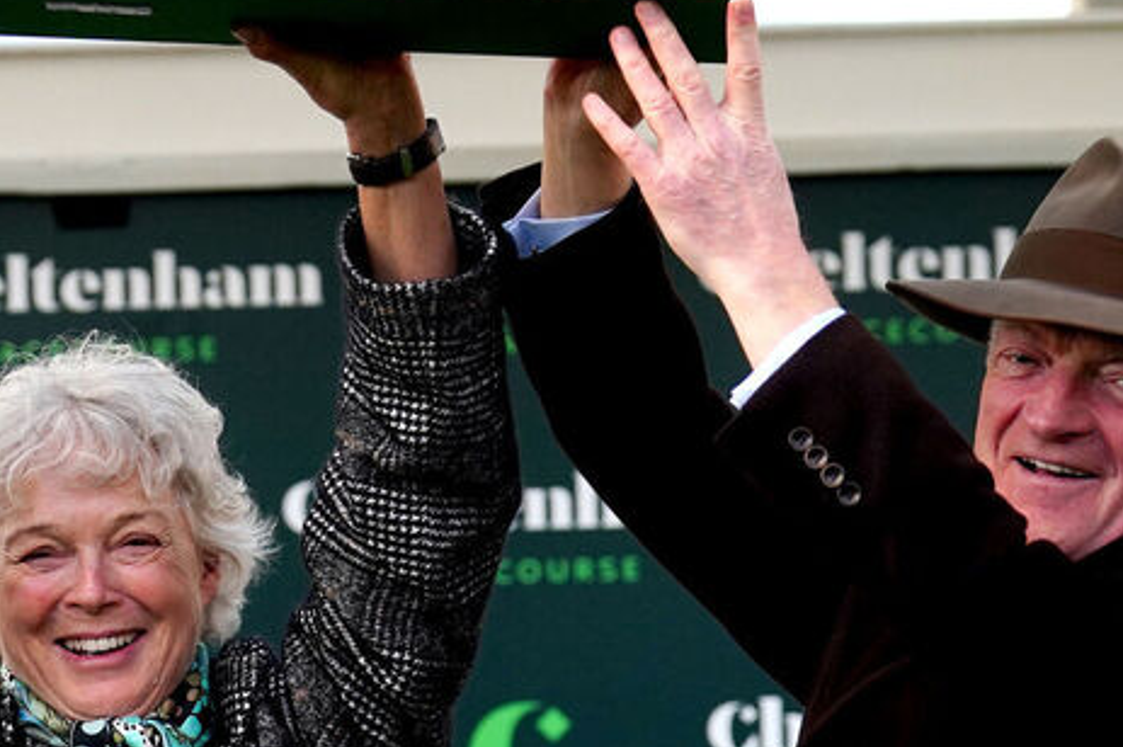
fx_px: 7356
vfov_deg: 5.8
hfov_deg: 8.7
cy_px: 429
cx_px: 75
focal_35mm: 236
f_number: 3.5
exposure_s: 1/800
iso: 1600
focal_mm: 91
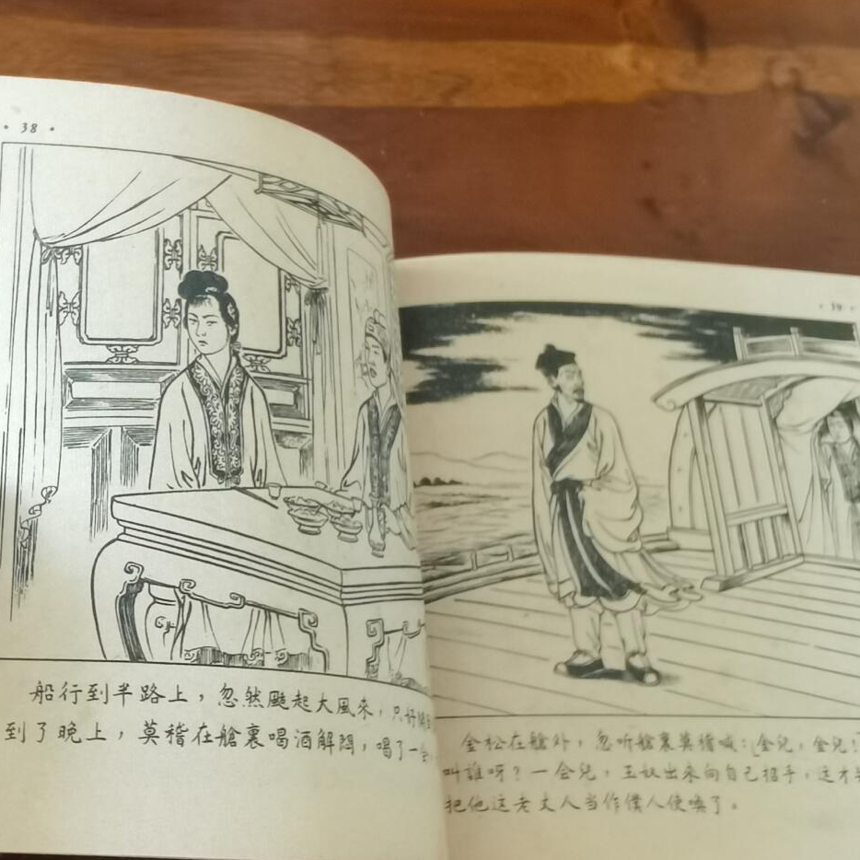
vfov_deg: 36.8
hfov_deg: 36.8
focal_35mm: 46
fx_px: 1293
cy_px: 454
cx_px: 397
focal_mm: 2.26
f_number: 2.2
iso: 250
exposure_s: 1/33.3
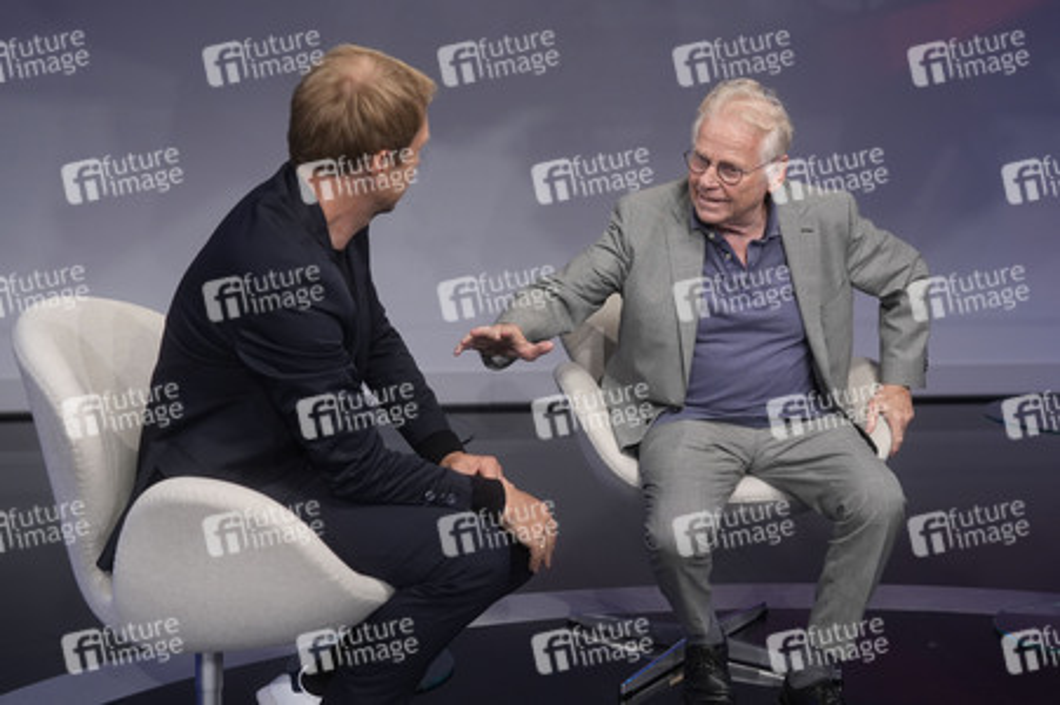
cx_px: 530
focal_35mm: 45
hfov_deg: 43.6
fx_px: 1324
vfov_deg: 29.8
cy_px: 352
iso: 640
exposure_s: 1/250
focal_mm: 30
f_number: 2.2
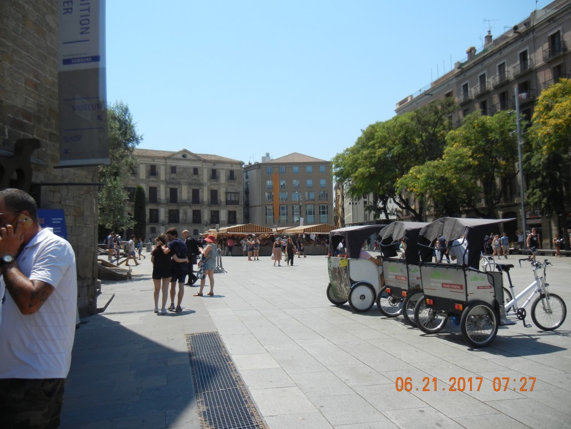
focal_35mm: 30
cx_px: 286
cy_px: 214
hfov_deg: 60.0
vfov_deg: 46.8
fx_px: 495
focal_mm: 5.4
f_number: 7
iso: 160
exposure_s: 1/375
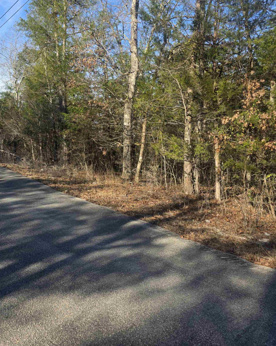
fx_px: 306
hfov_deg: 47.6
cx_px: 90
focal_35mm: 30
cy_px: 173
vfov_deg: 58.8
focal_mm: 6.3
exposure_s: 1/1859
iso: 80
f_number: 1.7
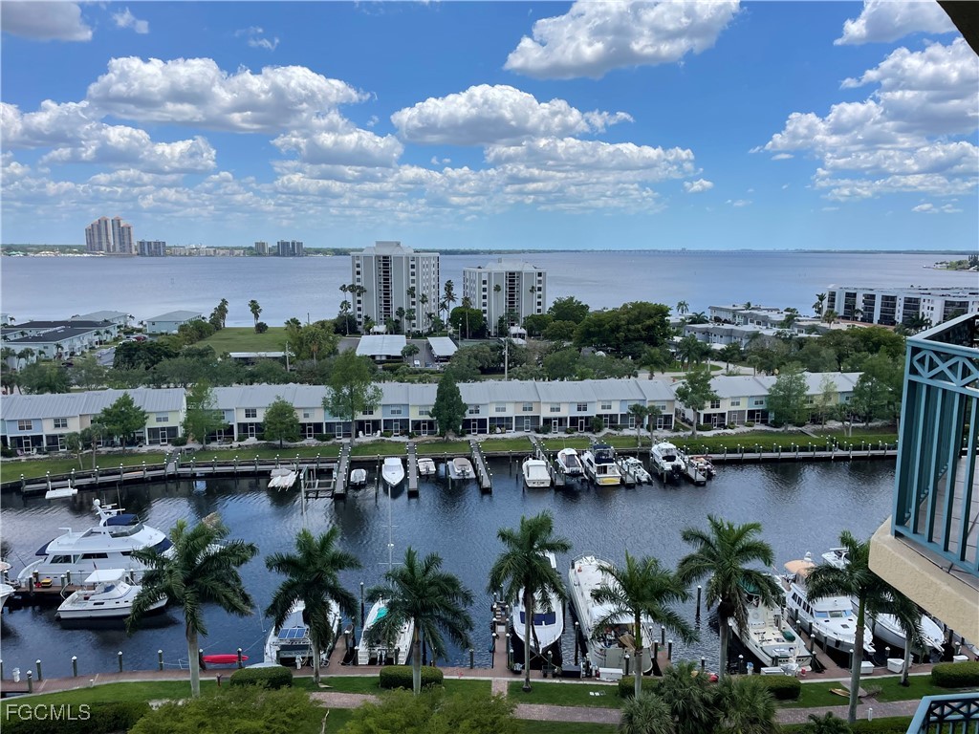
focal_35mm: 26
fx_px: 735
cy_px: 367
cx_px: 490
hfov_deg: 67.3
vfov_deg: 53.1
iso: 32
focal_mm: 4.2
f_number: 1.6
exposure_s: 1/4000
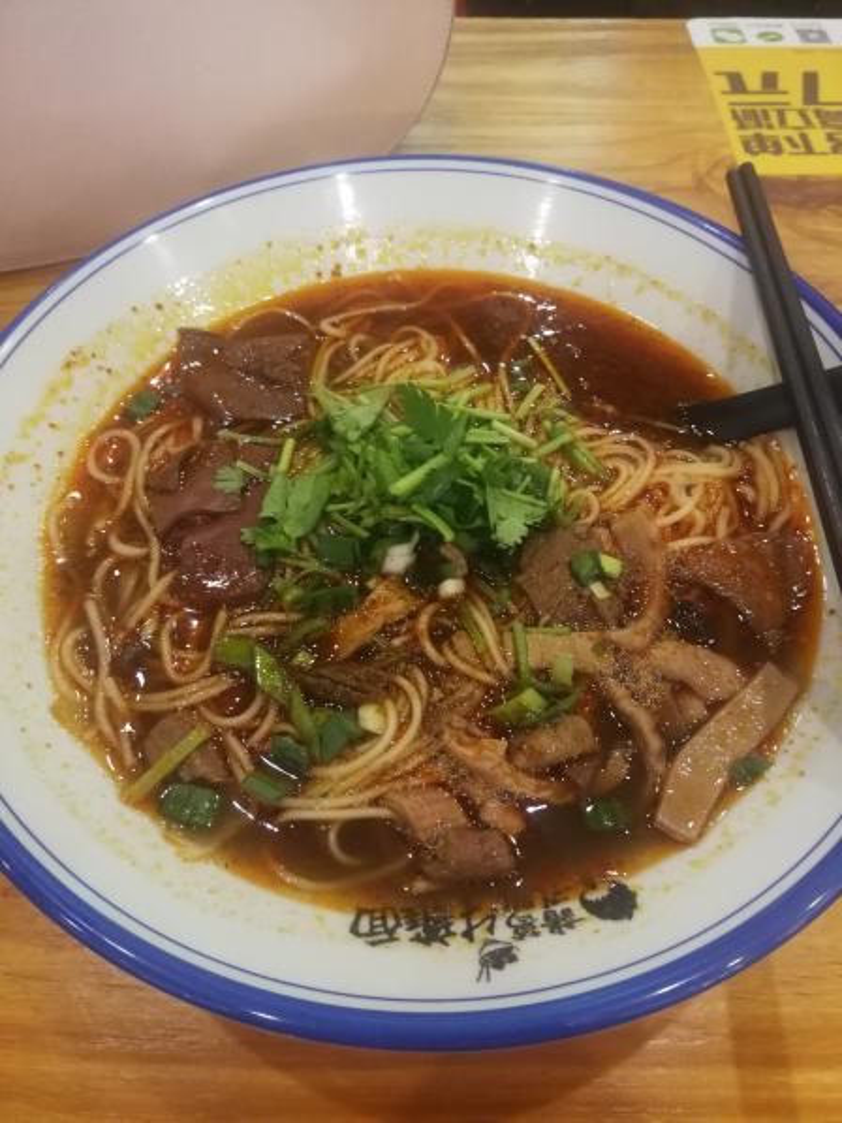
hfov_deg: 51.4
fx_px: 875
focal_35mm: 27
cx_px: 421
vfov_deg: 65.3
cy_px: 562
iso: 400
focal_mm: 3.95
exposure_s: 1/25
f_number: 2.2
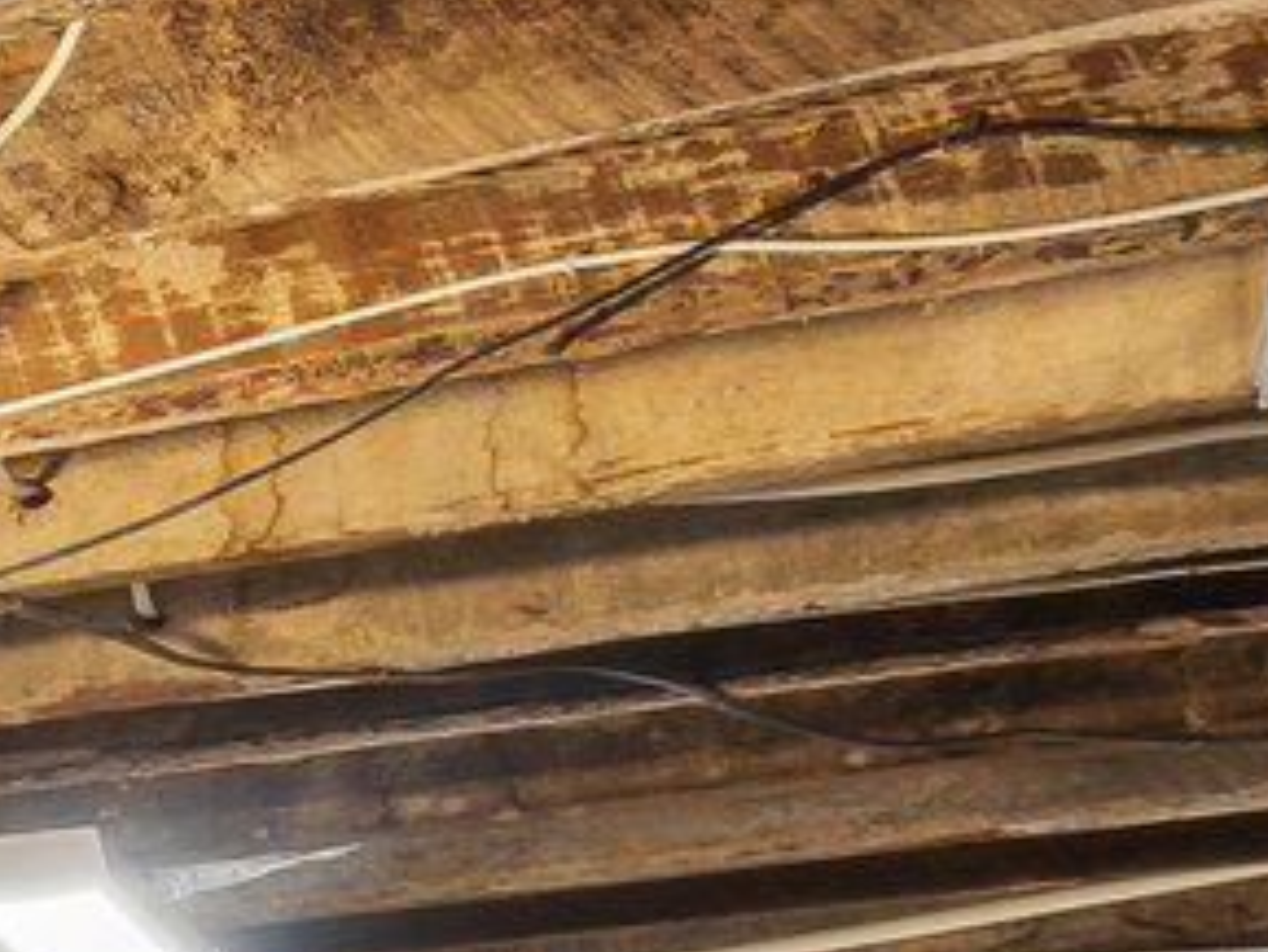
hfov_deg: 10.2
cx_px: -2891
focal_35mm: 112
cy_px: 1906
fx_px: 4119
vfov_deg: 11.8
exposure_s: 1/1.67
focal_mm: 16.5
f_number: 6.3
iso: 125
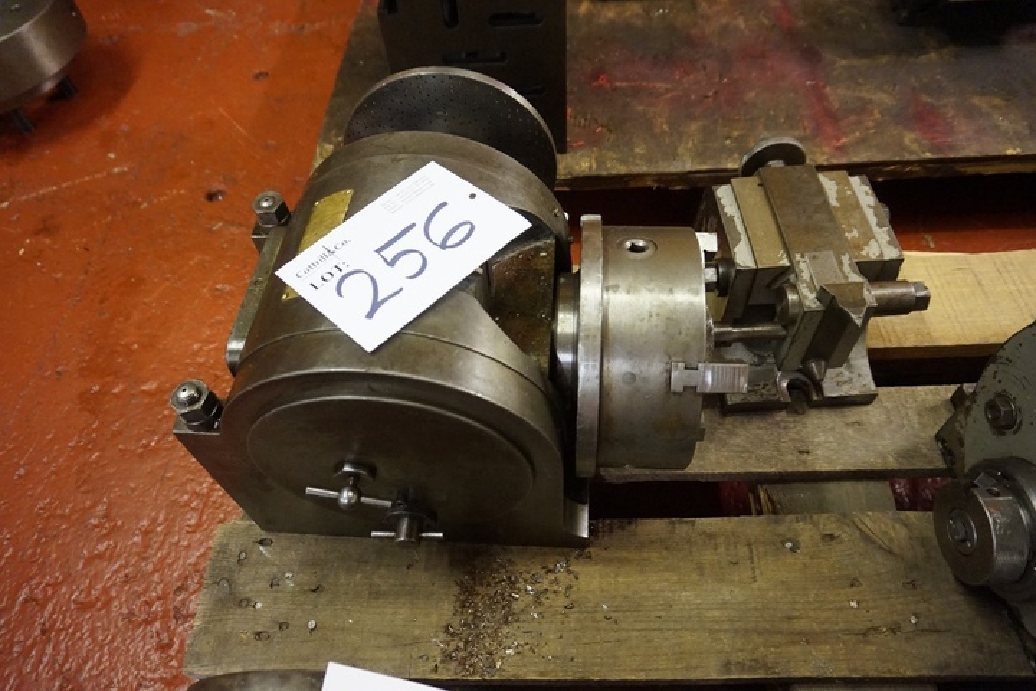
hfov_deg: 73.7
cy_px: 346
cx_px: 518
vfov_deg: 53.1
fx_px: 691
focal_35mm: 24
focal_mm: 16
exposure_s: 1/60
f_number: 3.5
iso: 3200
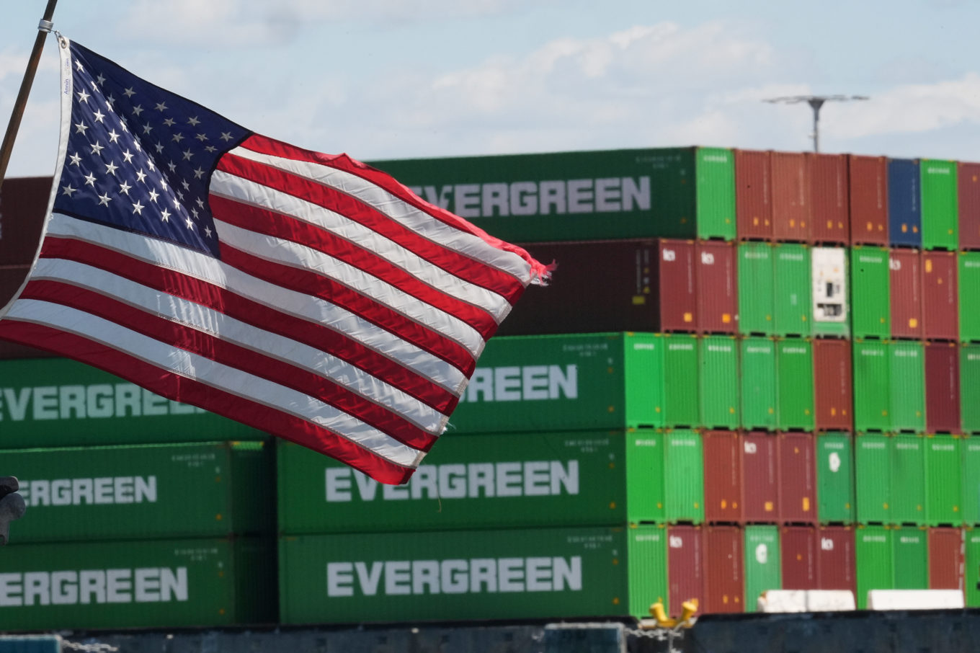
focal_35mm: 524
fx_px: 14260
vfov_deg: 2.6
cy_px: 326
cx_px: 490
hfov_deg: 3.9
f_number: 36
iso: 3200
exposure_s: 1/500
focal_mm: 524
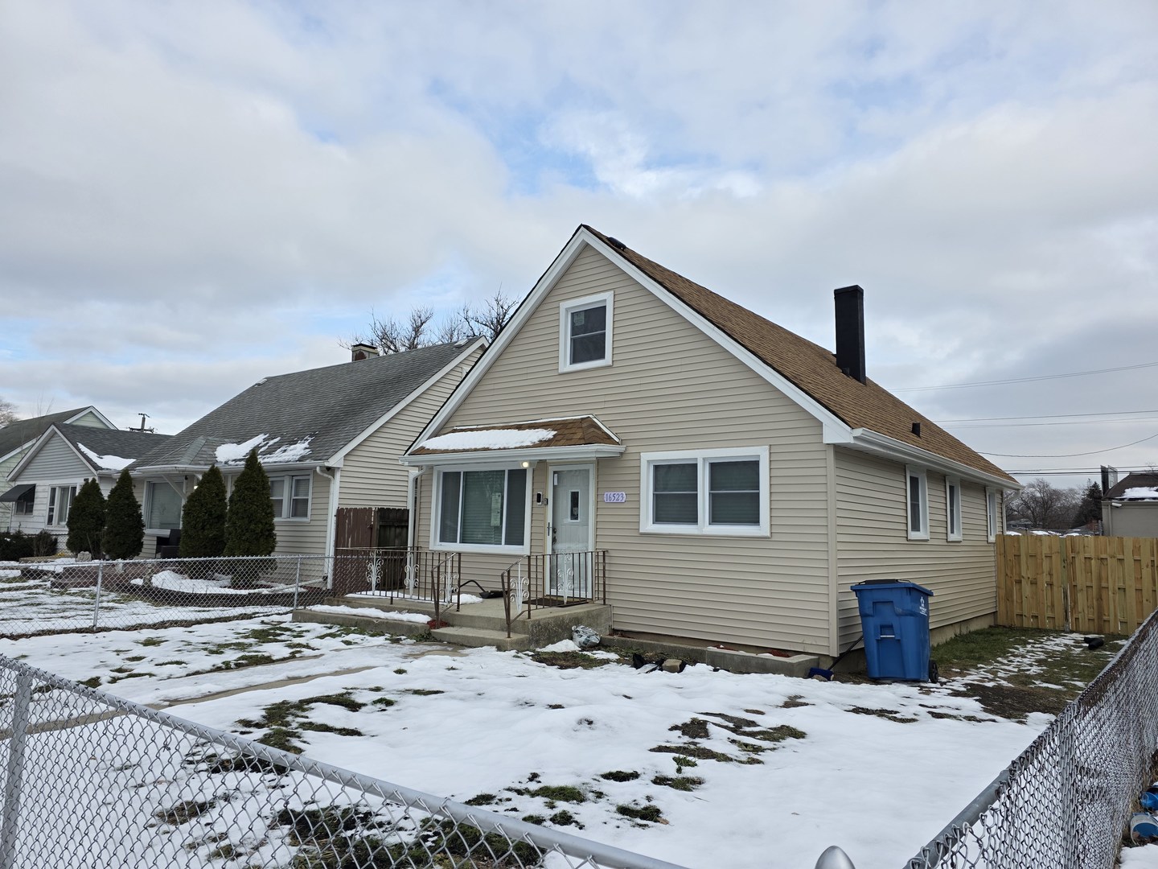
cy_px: 434
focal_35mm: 23
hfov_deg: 73.9
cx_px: 579
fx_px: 769
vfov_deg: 58.9
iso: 80
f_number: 1.7
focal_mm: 6.3
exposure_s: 1/3160
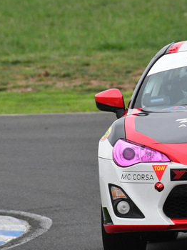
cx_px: 202
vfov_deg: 1.2
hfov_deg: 0.9
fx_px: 11892
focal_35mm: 1649
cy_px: 91
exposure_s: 1/640
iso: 1600
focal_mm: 500
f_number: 10
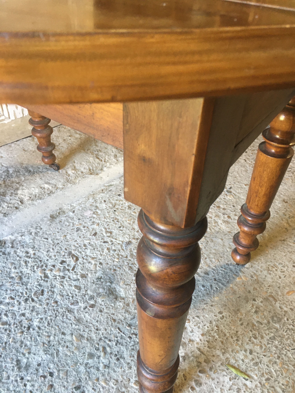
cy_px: 196
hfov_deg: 48.2
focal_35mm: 29
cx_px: 148
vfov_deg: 61.7
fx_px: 330
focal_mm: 4.15
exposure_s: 1/33
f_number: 2.2
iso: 200
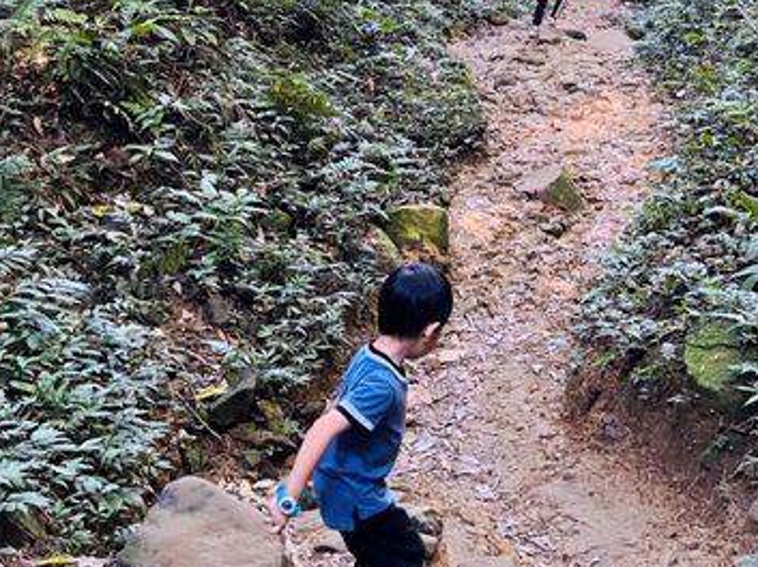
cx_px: 524
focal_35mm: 59
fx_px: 1291
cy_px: 6
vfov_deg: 23.8
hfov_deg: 32.4
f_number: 1.5
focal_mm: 5.7
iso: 250
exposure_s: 1/60
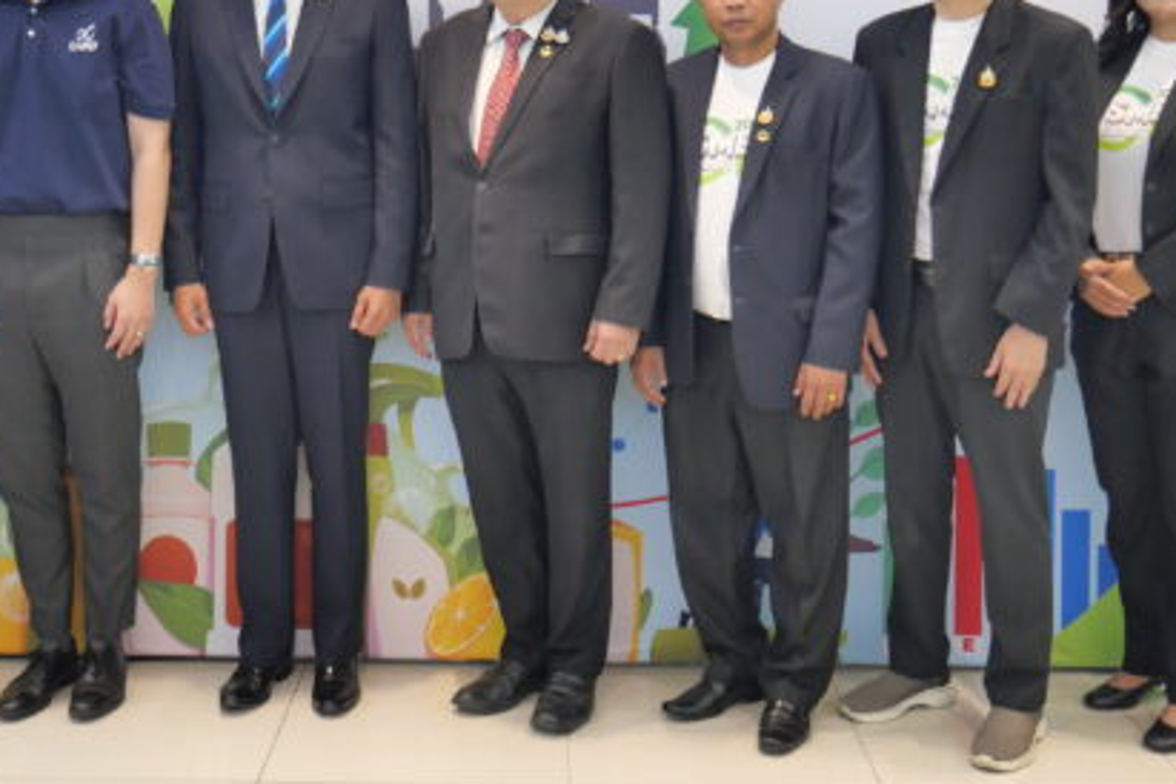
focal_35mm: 48
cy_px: 226
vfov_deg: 27.8
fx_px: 1568
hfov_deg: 41.1
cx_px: 541
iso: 800
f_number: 3.5
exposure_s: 1/40
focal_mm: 14
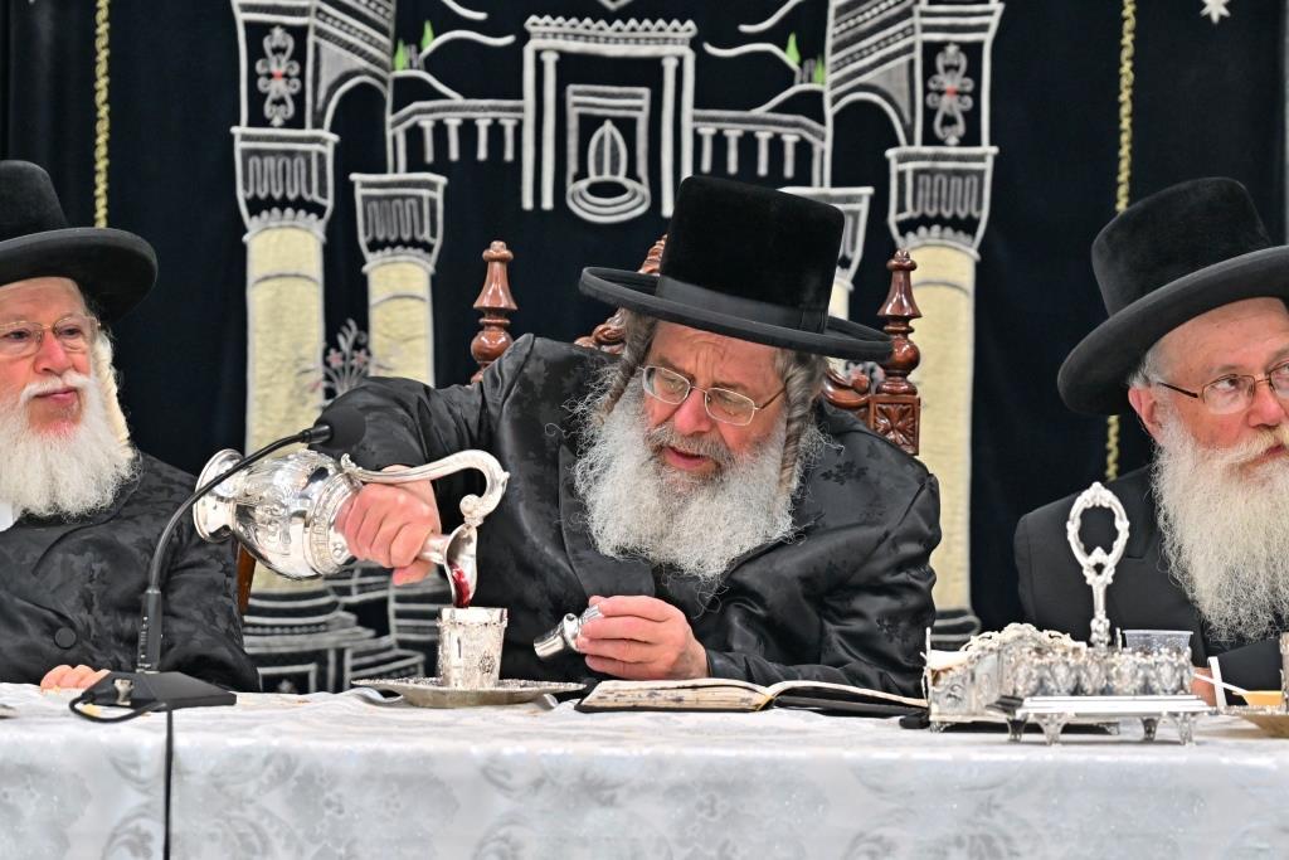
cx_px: 644
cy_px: 430
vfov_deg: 7.6
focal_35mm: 180
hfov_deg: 11.4
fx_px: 6445
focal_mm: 120
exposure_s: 1/250
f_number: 4
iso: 800
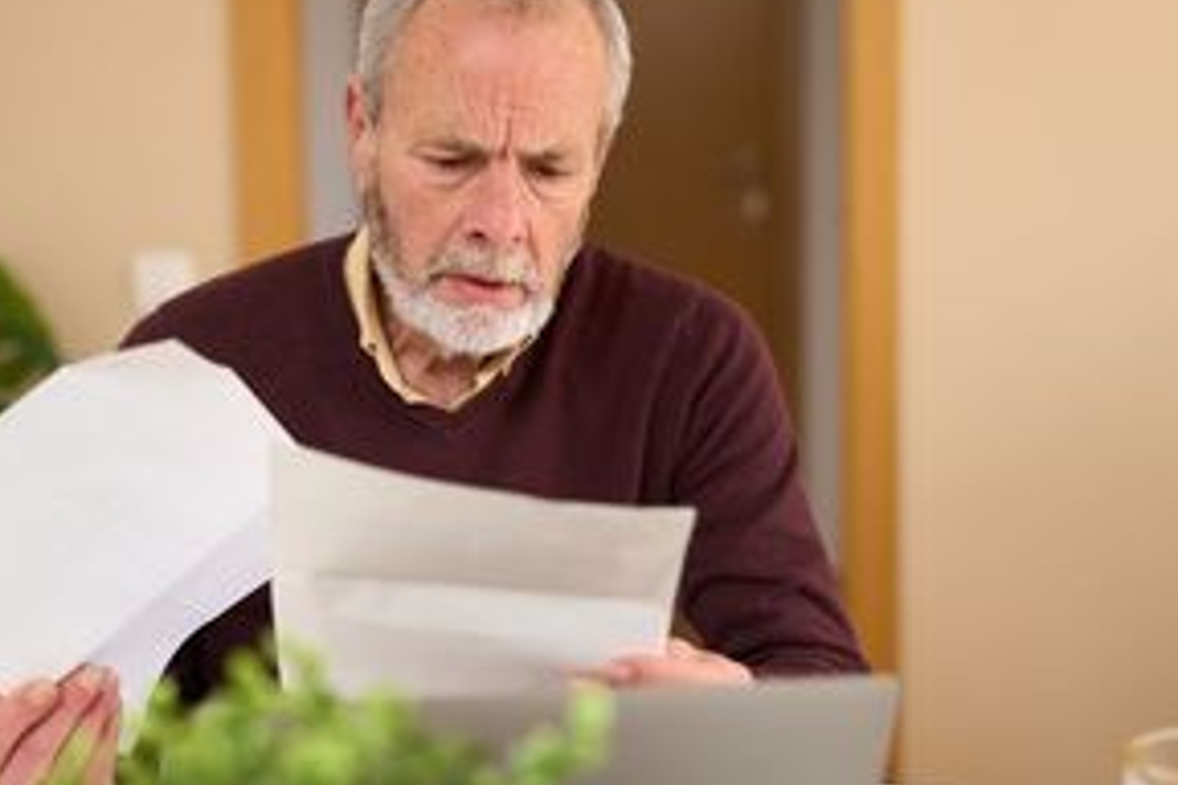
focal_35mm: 68
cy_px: 423
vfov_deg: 20.0
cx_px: 544
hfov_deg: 29.6
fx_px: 2225
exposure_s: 1/250
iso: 320
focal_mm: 49
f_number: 2
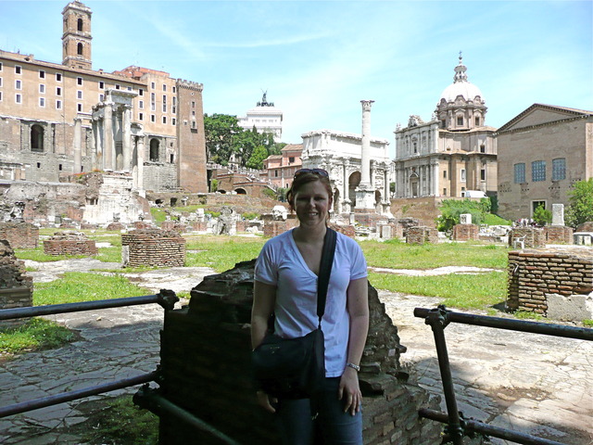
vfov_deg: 49.7
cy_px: 222
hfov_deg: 63.4
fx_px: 480
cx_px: 296
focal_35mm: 28
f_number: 3.3
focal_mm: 4.6
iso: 100
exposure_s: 1/800
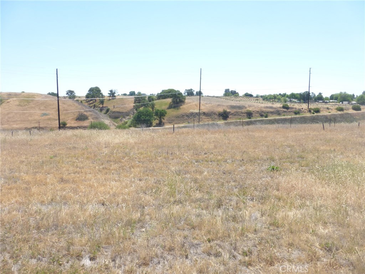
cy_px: 137
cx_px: 182
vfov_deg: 56.8
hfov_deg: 71.6
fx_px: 253
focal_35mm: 24
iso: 100
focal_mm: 4.3
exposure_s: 1/500
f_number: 4
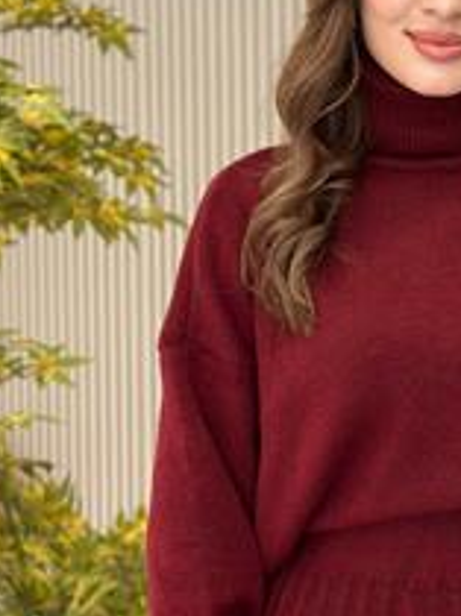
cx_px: 470
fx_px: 2171
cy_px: 415
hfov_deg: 12.0
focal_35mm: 122
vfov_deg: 16.1
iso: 80
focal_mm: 6.86
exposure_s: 1/283
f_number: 1.78
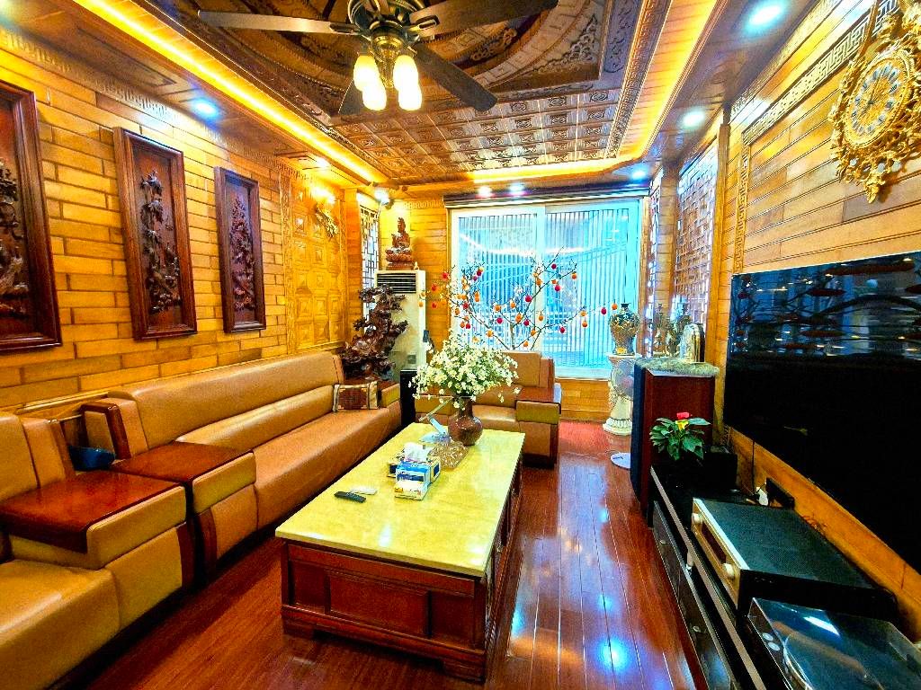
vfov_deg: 89.9
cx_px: 460
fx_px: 346
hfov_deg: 106.2
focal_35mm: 13
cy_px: 345
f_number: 2.2
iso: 1250
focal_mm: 2.2
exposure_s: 1/50
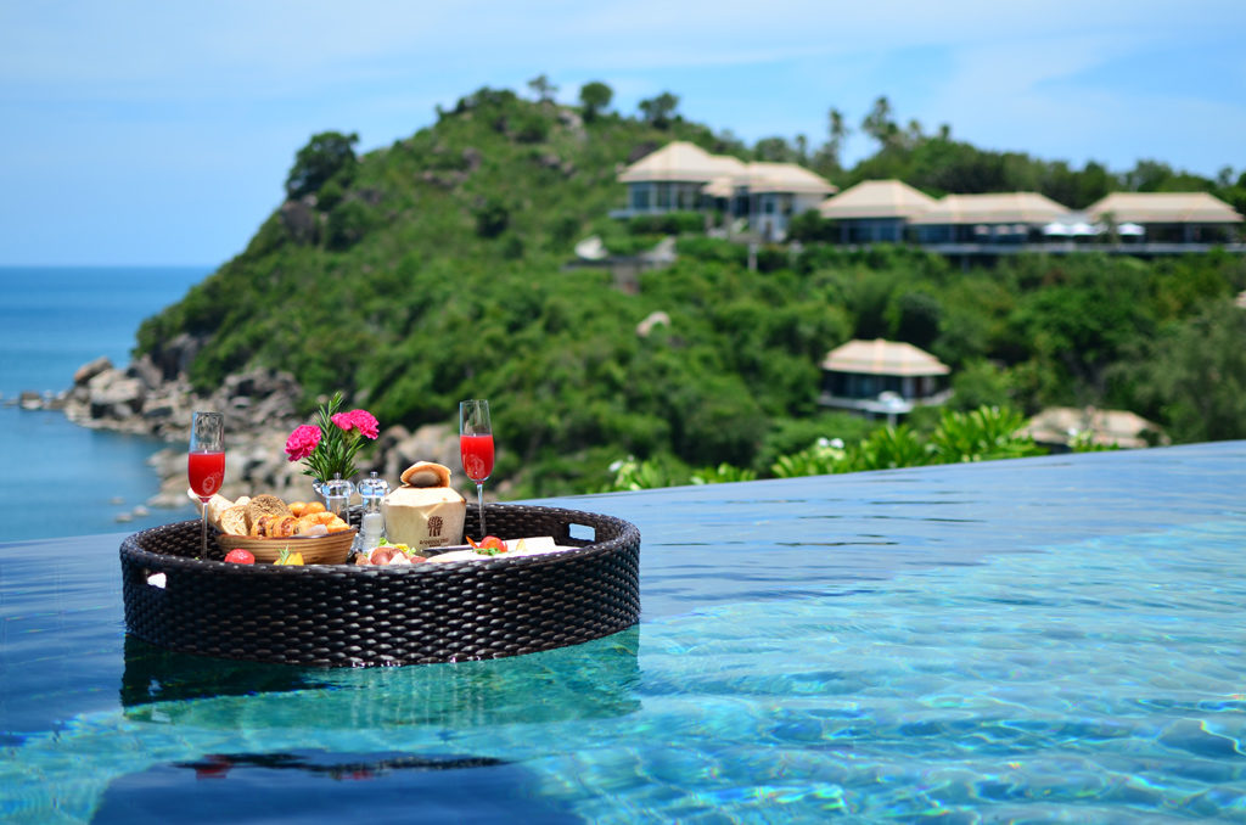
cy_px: 412
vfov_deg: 25.6
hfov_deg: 37.9
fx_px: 1813
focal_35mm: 52
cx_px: 623
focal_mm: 35
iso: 100
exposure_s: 1/3200
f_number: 2
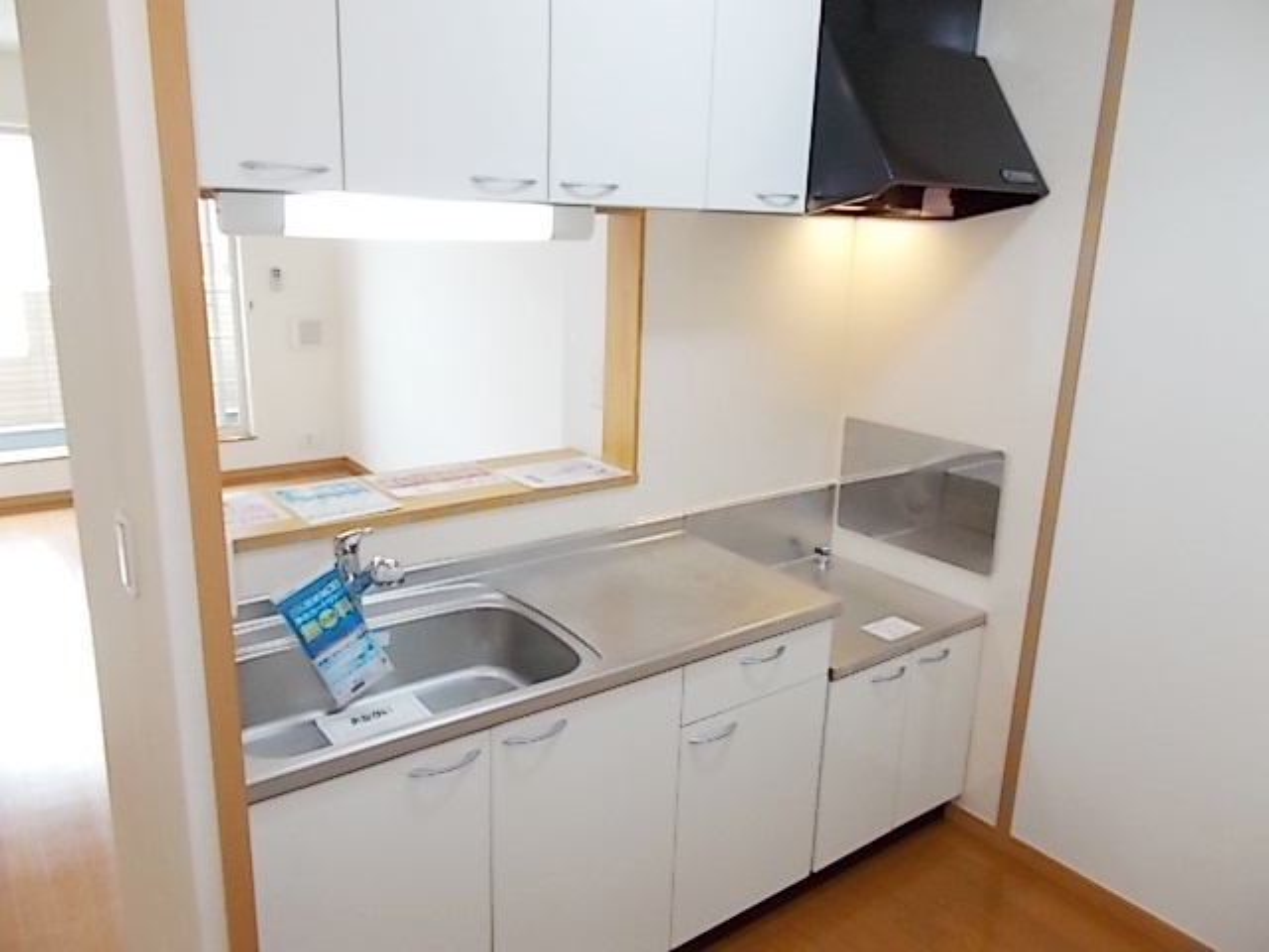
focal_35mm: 26
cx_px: 634
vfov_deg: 53.1
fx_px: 953
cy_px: 476
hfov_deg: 67.3
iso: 125
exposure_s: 1/25
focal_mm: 4.6
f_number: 3.2
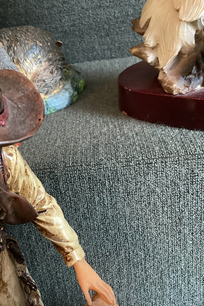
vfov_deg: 44.5
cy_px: 153
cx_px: 70
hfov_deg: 30.3
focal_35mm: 44
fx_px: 374
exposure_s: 1/40
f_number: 2.4
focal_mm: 3.3
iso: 400
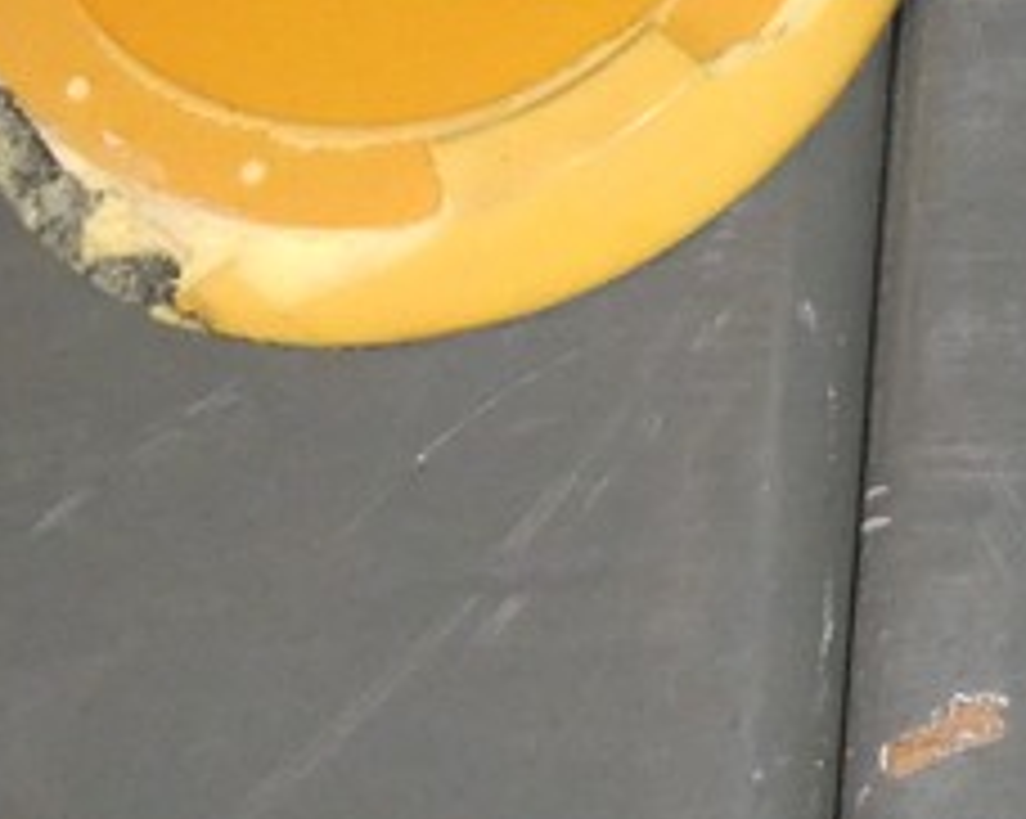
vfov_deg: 12.9
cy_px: -446
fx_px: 3398
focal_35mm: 112
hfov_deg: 15.4
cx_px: 1688
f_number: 3.3
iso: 800
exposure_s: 1/60
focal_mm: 4.3
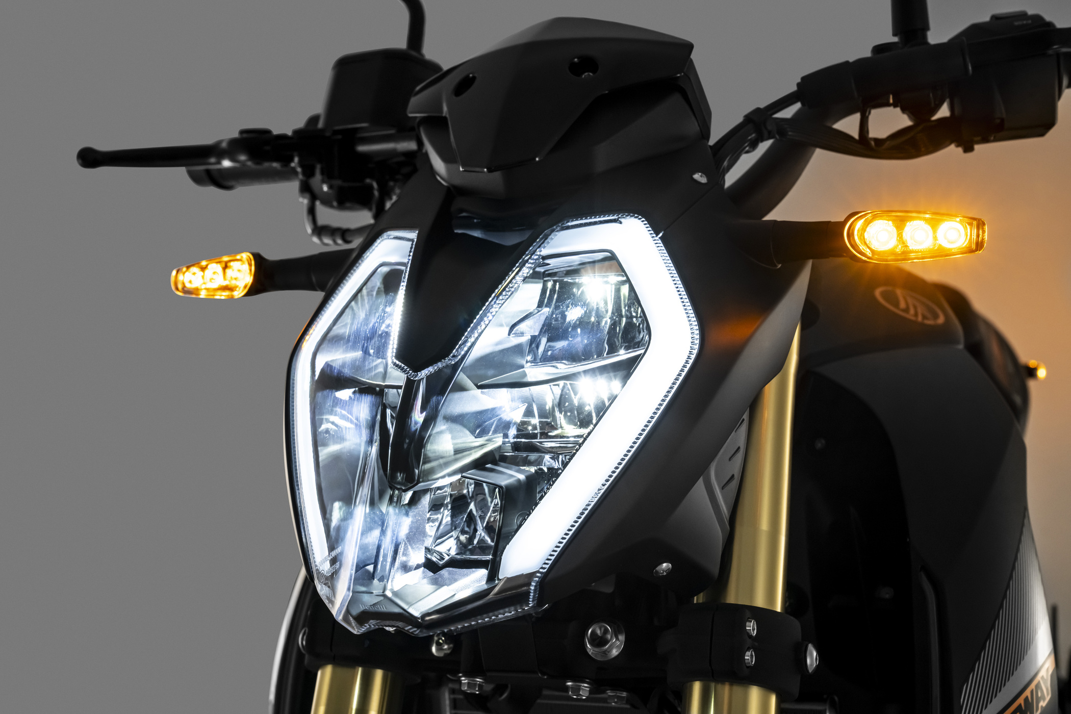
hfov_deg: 38.2
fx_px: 1547
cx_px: 536
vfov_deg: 26.0
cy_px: 357
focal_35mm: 52
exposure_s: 1/125
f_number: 9
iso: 1250
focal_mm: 52
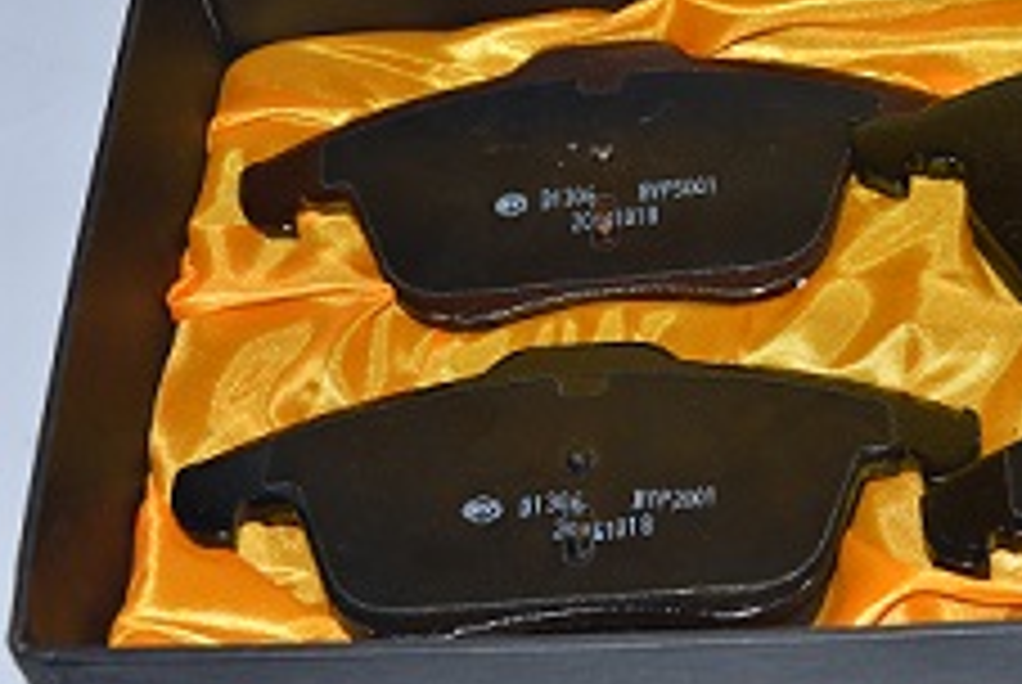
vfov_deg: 15.3
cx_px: 941
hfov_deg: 22.2
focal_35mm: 89
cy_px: 162
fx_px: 2530
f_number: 8
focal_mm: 32
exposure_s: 1/60
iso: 100
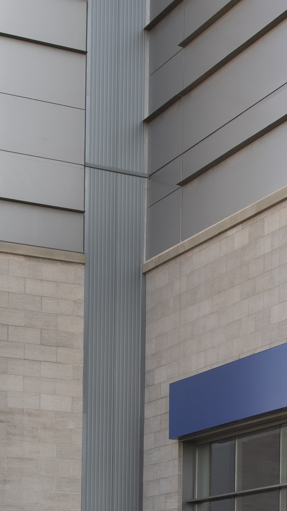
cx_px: 462
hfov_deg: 11.3
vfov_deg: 19.1
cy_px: -186
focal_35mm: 102
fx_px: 1380
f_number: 11
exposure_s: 1/30
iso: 100
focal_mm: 24
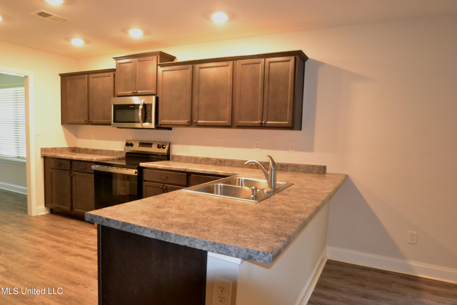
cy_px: 152
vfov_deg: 53.1
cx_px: 228
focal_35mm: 24
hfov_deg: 73.7
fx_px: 305
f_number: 4
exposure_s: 1/60
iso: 3200
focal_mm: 16
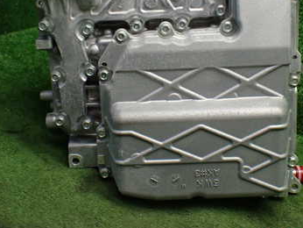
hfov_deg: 36.7
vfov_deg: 27.6
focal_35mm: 52
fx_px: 455
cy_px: 53
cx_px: 175
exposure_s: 1/125
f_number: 2.3
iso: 500
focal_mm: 5.4
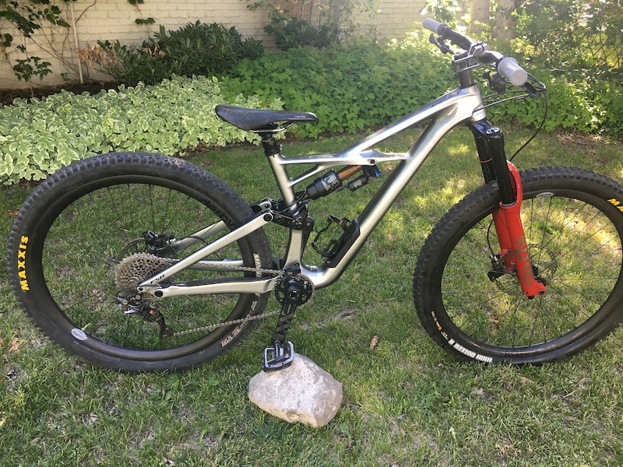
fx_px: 522
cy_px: 234
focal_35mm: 29
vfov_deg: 48.2
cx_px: 312
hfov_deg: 61.7
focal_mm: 4.15
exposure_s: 1/30
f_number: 2.2
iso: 25
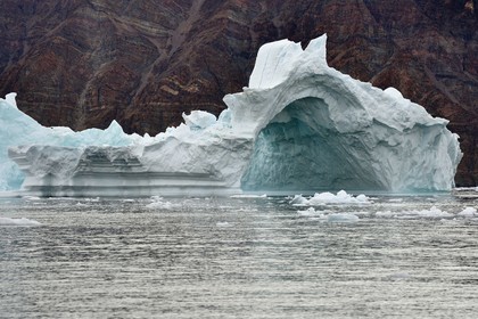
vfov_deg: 6.9
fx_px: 2655
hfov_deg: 10.3
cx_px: 239
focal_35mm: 200
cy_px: 160
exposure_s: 1/500
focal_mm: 200
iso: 400
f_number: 10
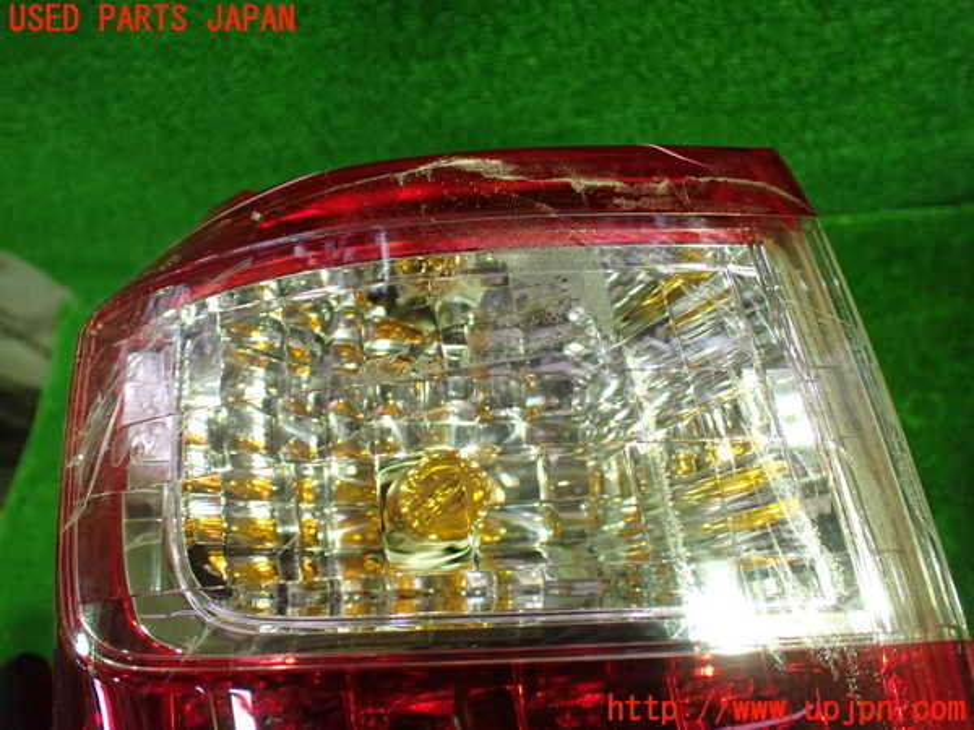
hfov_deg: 60.0
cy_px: 365
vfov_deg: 46.8
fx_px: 844
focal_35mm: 30
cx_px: 487
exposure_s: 1/60
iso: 800
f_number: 2.3
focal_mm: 5.4
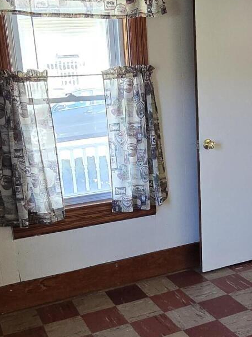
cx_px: 149
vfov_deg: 43.5
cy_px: 211
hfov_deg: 33.5
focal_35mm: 43
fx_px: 418
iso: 250
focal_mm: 2.2
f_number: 2.2
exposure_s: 1/60
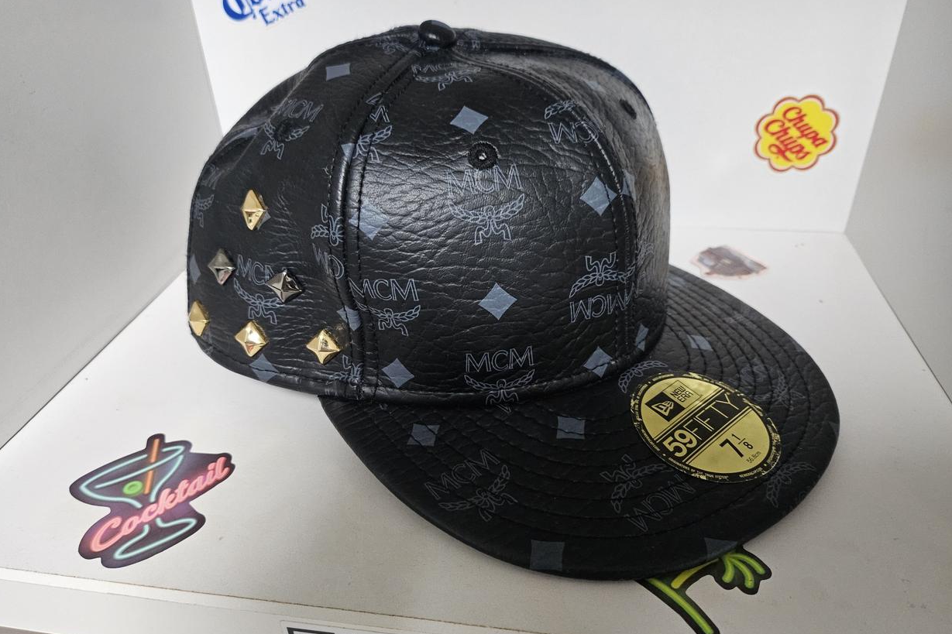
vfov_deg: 49.5
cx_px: 463
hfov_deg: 69.4
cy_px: 330
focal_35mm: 26
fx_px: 687
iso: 800
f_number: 1.8
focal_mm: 5
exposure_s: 1/120
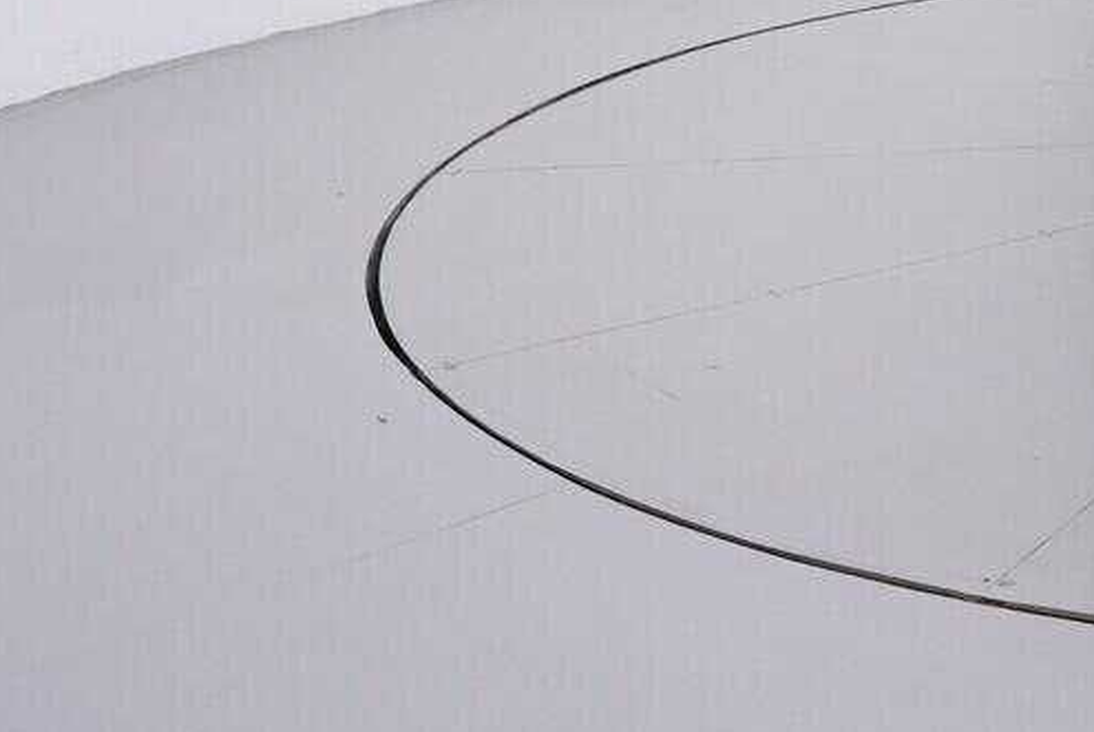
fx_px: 1991
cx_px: 1406
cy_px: -139
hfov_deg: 26.3
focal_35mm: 65
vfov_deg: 19.6
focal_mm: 15
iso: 200
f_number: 5
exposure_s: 1/80
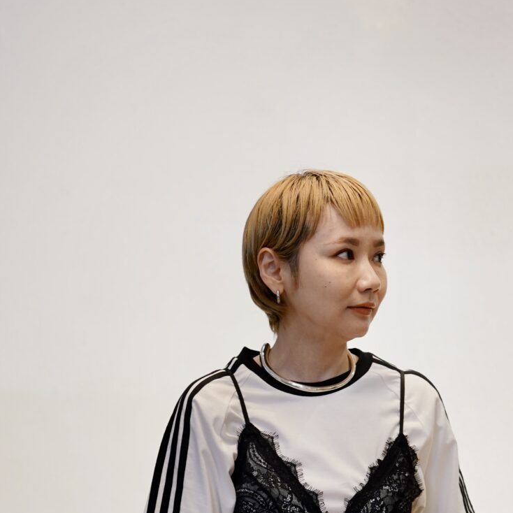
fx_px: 4225
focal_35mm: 252
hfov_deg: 6.9
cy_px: 646
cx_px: 317
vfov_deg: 6.9
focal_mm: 85
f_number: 2.2
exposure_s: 1/125
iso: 320
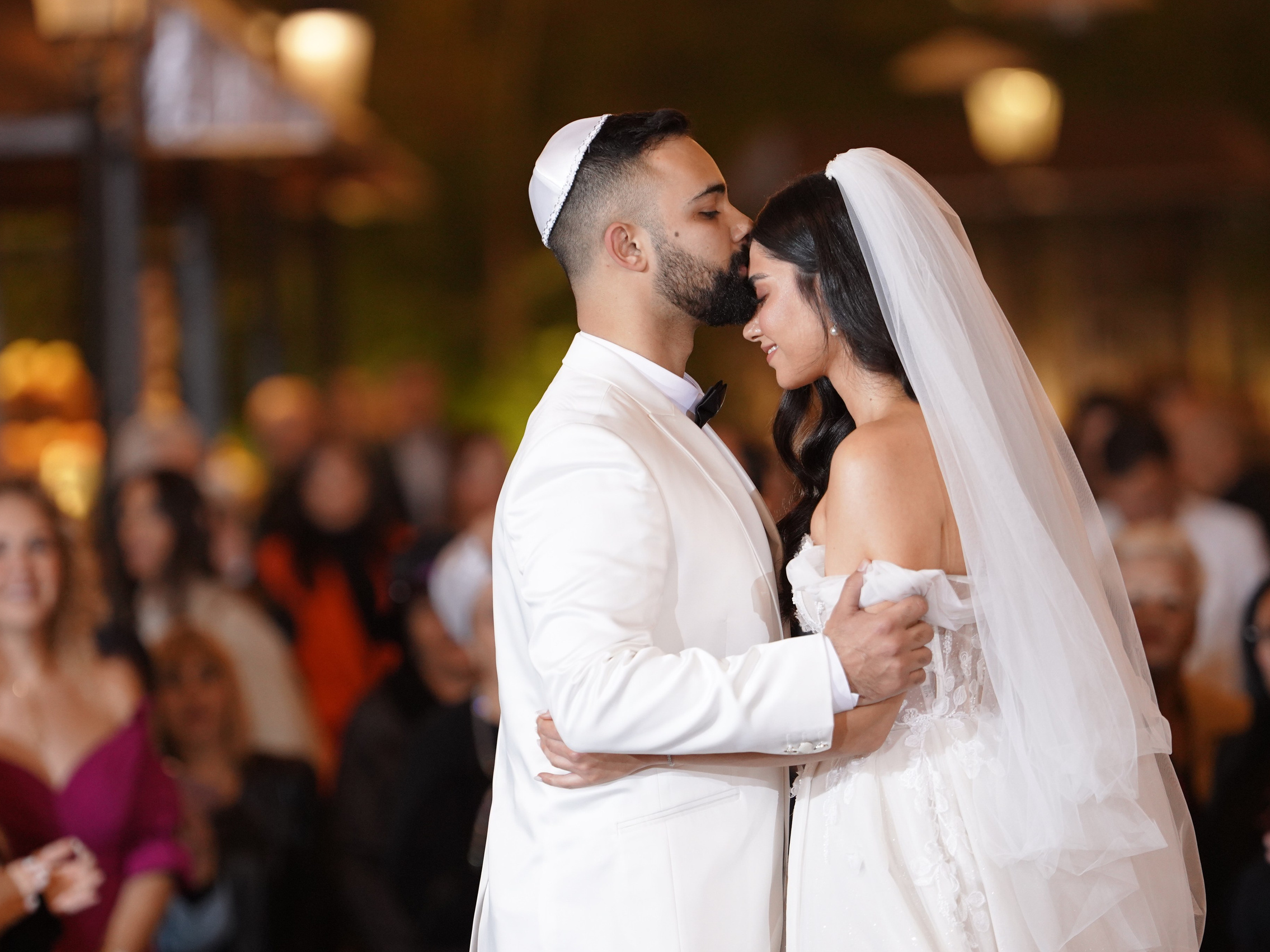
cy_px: 477
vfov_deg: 6.8
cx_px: 602
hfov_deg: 9.0
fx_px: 8036
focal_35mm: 219
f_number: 1.8
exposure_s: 1/200
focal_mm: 135
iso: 1000
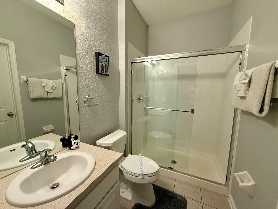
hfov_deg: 102.1
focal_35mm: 14
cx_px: 139
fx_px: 112
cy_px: 104
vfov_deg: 85.7
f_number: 2.2
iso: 320
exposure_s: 1/120
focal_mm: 2.22
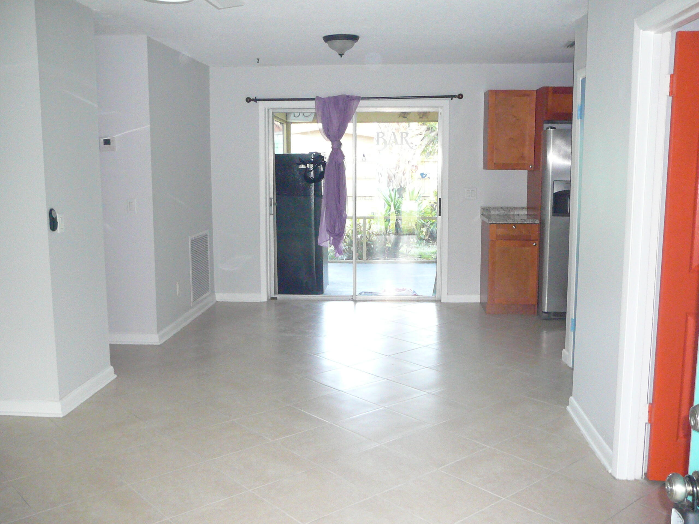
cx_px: 350
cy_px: 262
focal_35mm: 35
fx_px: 707
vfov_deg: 40.7
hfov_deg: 52.6
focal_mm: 5.2
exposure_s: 1/30
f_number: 2.8
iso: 400
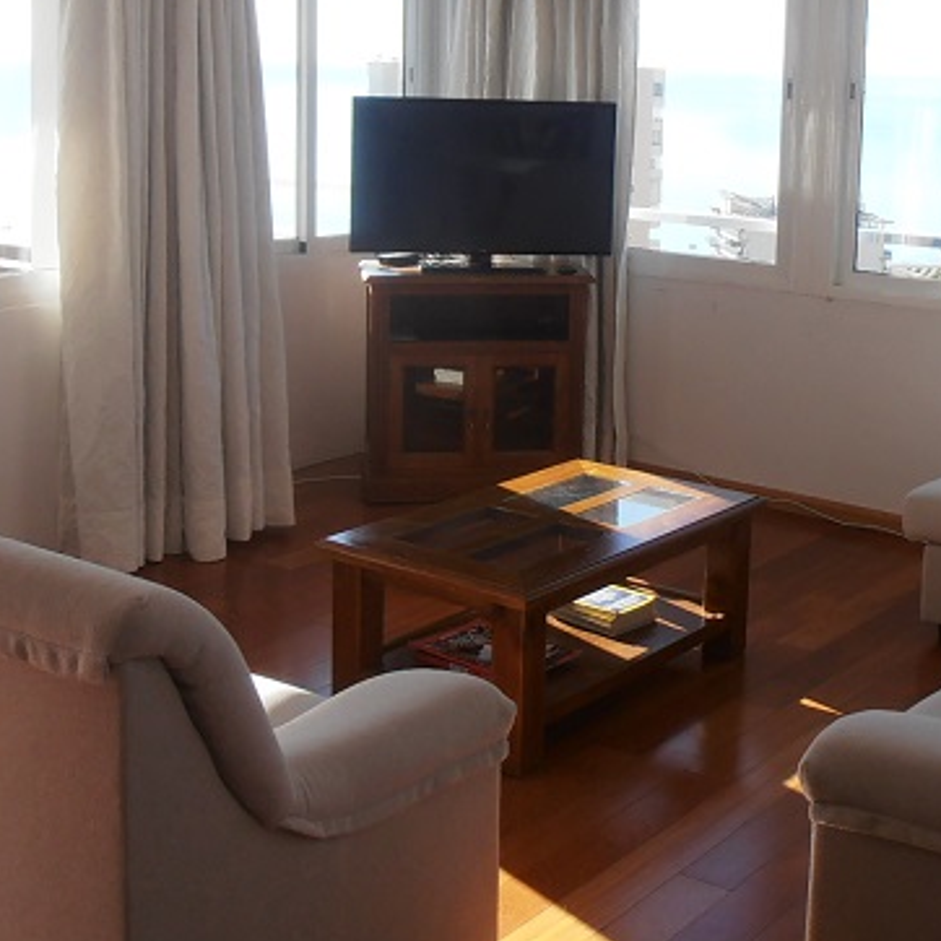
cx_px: 585
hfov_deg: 28.5
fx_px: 1845
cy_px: 266
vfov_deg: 28.3
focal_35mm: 60
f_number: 3.5
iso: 80
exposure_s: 1/160
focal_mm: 5.25
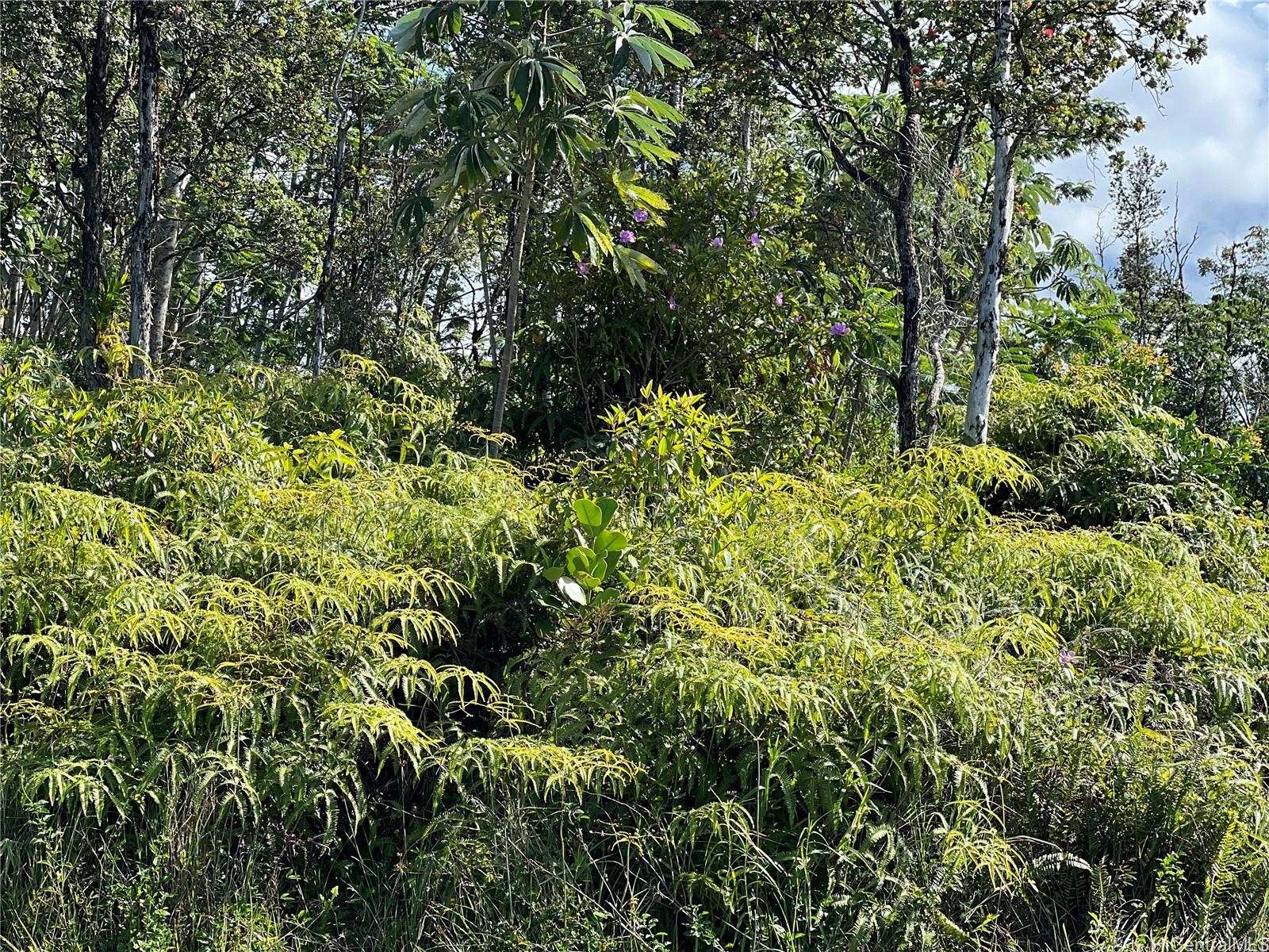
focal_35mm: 77
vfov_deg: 19.1
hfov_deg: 25.3
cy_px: 476
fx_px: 2823
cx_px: 634
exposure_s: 1/326
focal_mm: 9
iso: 32
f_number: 2.8
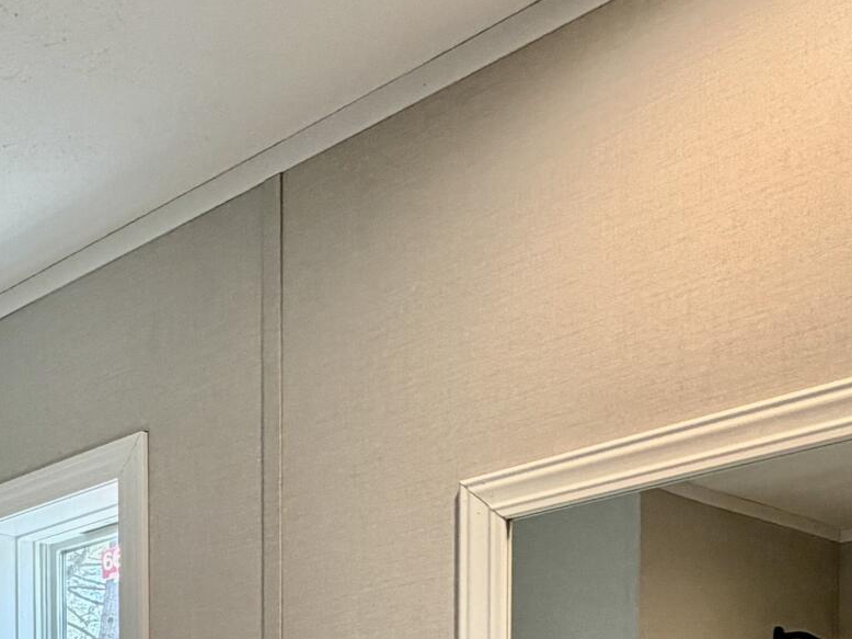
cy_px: 933
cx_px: -108
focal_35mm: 54
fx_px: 1329
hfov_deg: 31.2
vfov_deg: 22.6
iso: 160
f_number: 2.2
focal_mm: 2.22
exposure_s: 1/120
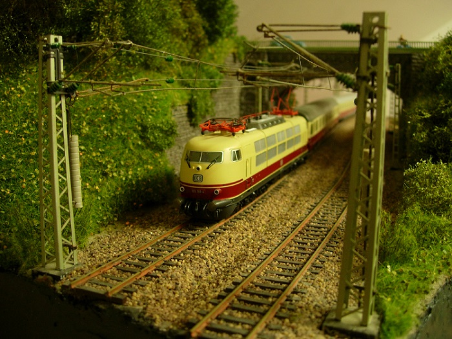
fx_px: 496
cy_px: 170
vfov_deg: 37.7
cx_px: 226
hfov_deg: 49.0
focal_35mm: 38
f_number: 2.8
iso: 122
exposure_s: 1/4
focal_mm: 7.8
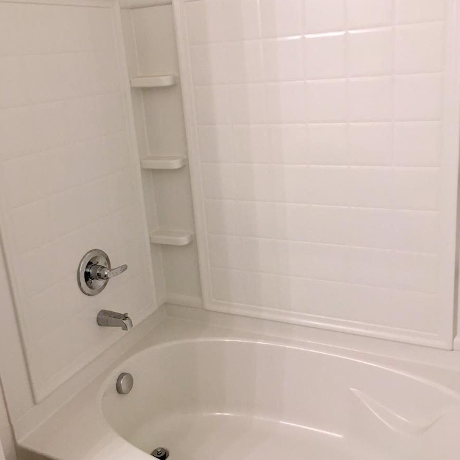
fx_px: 526
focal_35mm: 35
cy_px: 199
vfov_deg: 47.1
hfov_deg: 47.2
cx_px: 230
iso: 50
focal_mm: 4.15
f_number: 2.2
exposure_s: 1/30
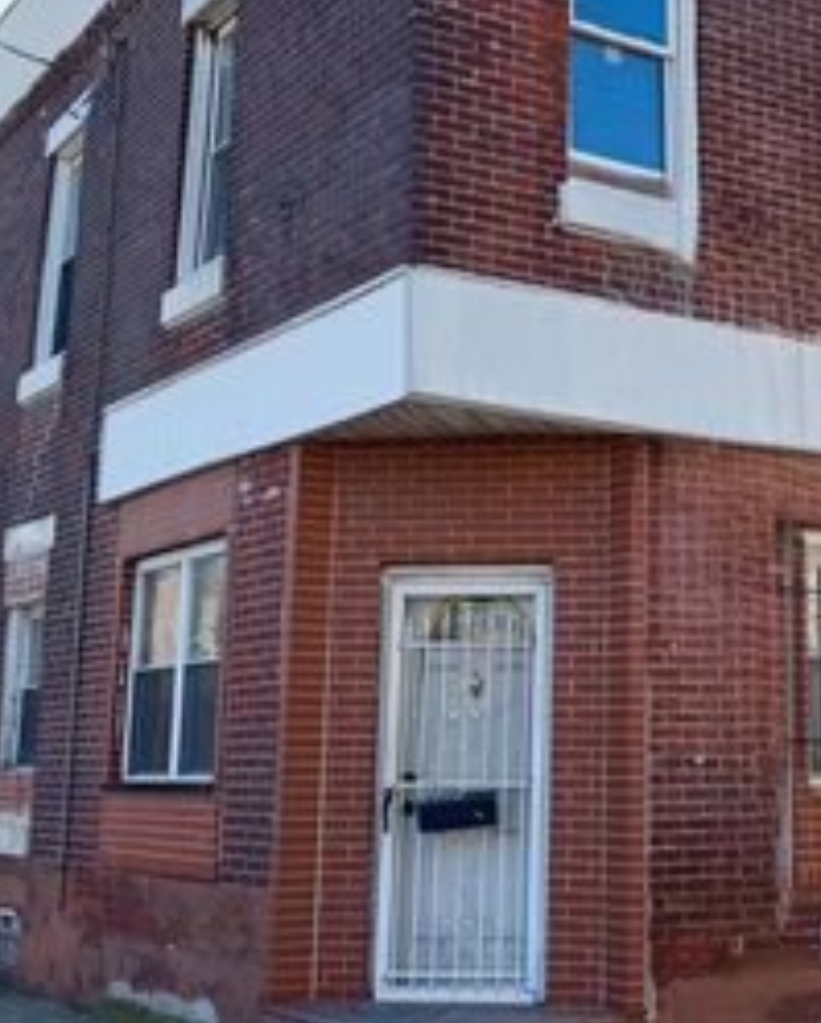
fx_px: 1698
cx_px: 615
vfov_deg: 33.4
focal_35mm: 56
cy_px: 382
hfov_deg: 26.8
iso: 100
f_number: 1.78
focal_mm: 6.76
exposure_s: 1/3279
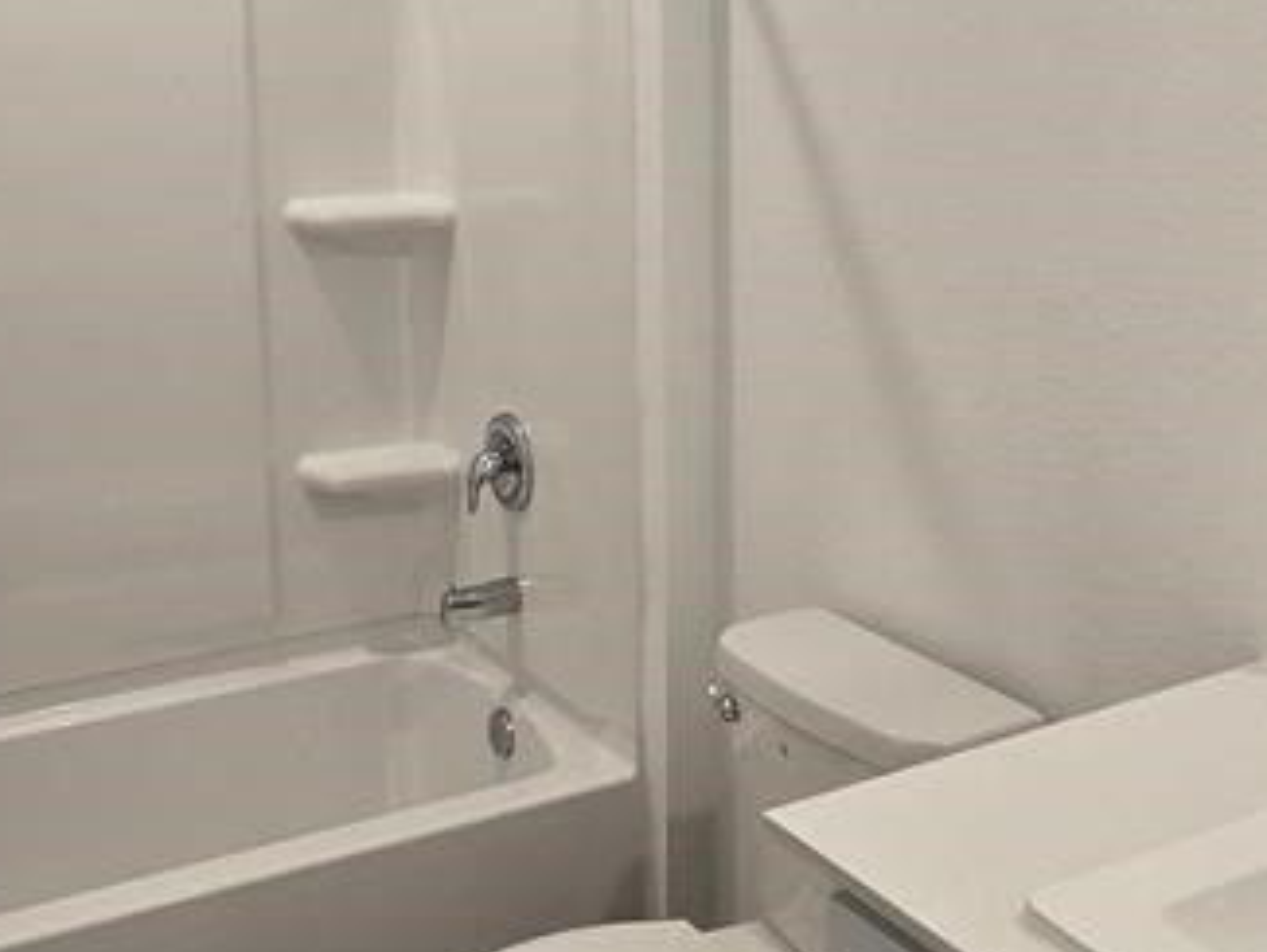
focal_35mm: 41
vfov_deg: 34.7
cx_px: 632
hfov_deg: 45.8
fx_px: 1501
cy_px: 293
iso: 80
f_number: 2.2
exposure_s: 1/60
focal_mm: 2.2
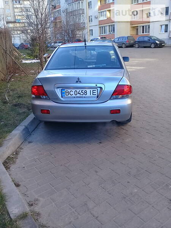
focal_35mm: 31
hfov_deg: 45.4
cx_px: 86
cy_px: 114
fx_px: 204
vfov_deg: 58.4
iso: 50
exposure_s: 1/143
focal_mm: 3.3
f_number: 2.2
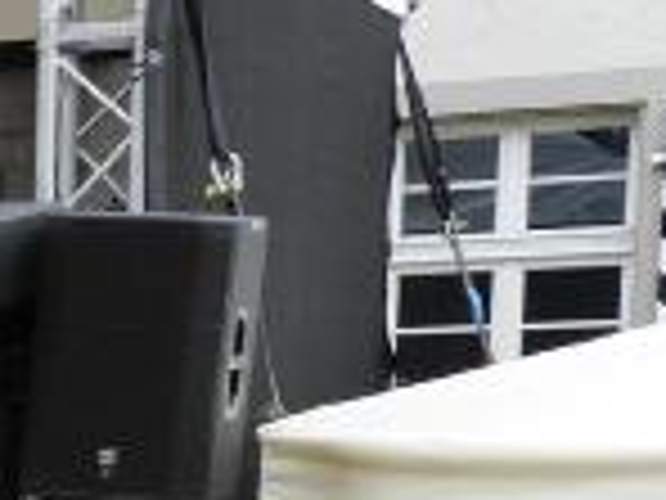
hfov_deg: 10.7
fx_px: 2905
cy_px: 991
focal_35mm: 151
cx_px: -1044
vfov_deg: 9.2
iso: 200
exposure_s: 1/250
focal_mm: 14
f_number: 6.3
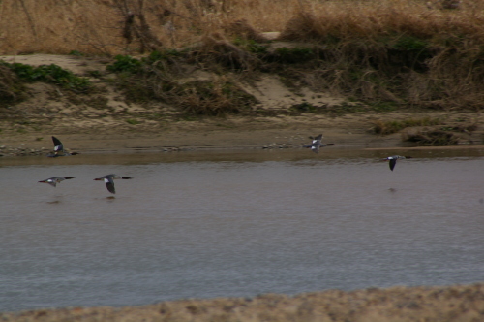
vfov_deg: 3.0
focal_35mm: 450
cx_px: 242
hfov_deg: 4.6
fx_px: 6042
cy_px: 161
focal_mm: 300
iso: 200
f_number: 8
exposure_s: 1/500
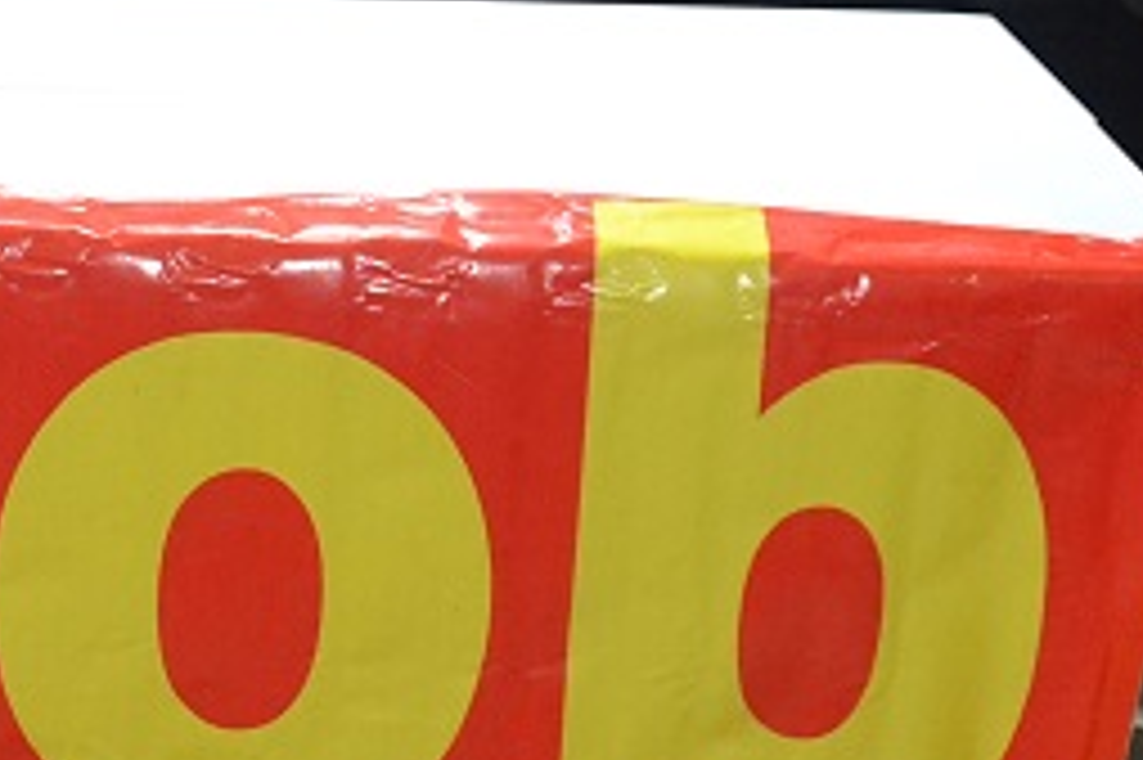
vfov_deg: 13.3
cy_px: -52
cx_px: 90
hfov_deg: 19.8
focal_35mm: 101
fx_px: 3205
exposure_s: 1/60
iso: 2500
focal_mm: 18
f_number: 3.5
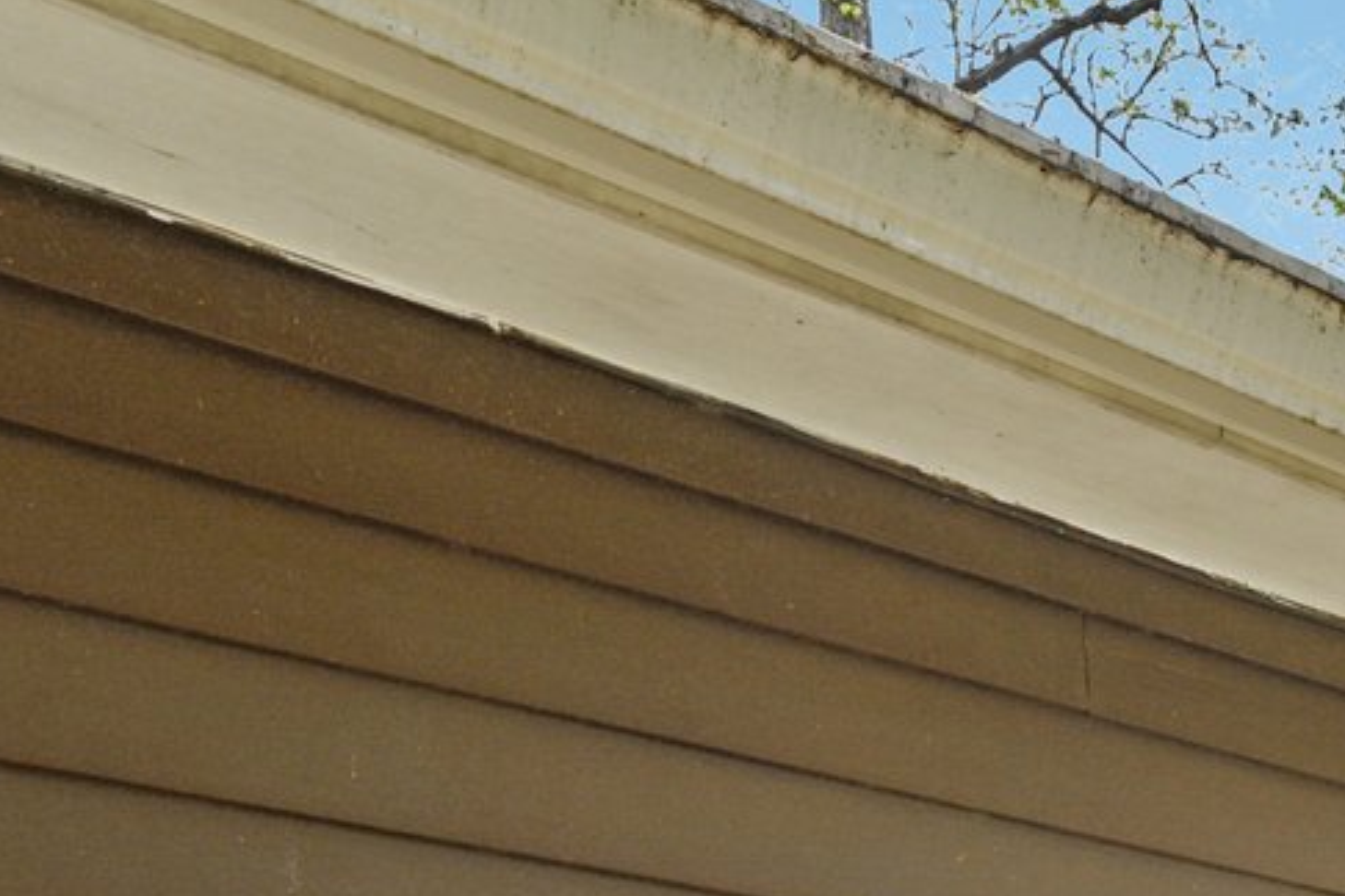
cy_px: 1484
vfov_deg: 19.0
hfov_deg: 25.1
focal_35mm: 59
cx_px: 2056
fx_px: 2204
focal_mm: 14
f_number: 8
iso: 100
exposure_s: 1/30
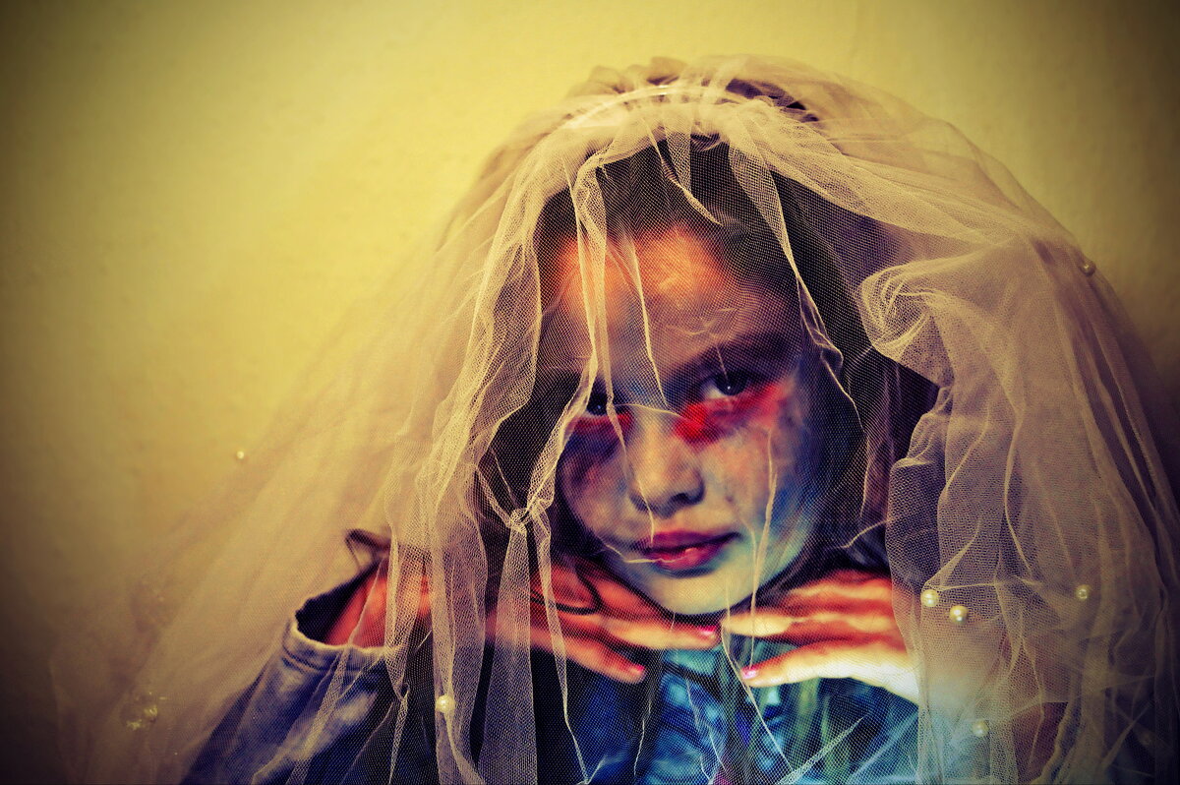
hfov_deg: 37.9
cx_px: 590
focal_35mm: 52
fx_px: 1719
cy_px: 392
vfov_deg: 25.7
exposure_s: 1/320
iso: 1250
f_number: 2.8
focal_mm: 35
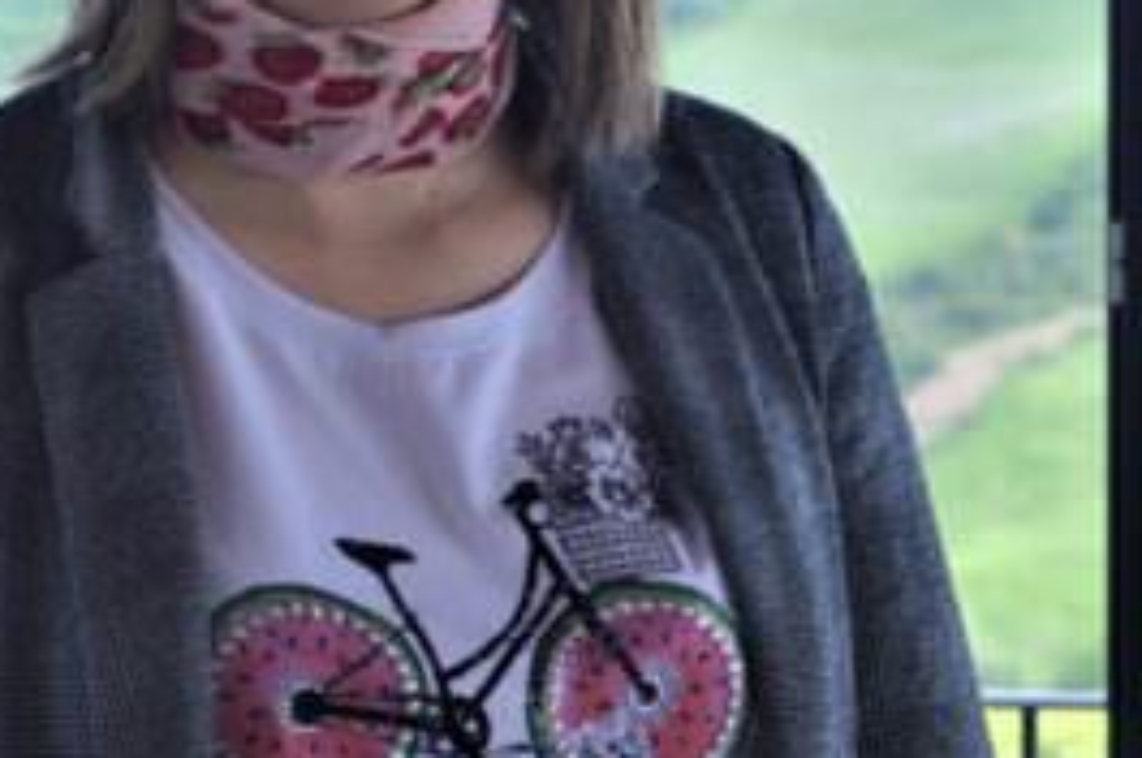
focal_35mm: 239
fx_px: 7587
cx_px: 935
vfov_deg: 5.7
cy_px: 82
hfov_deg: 8.6
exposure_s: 1/125
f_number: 5.6
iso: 220
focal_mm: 55
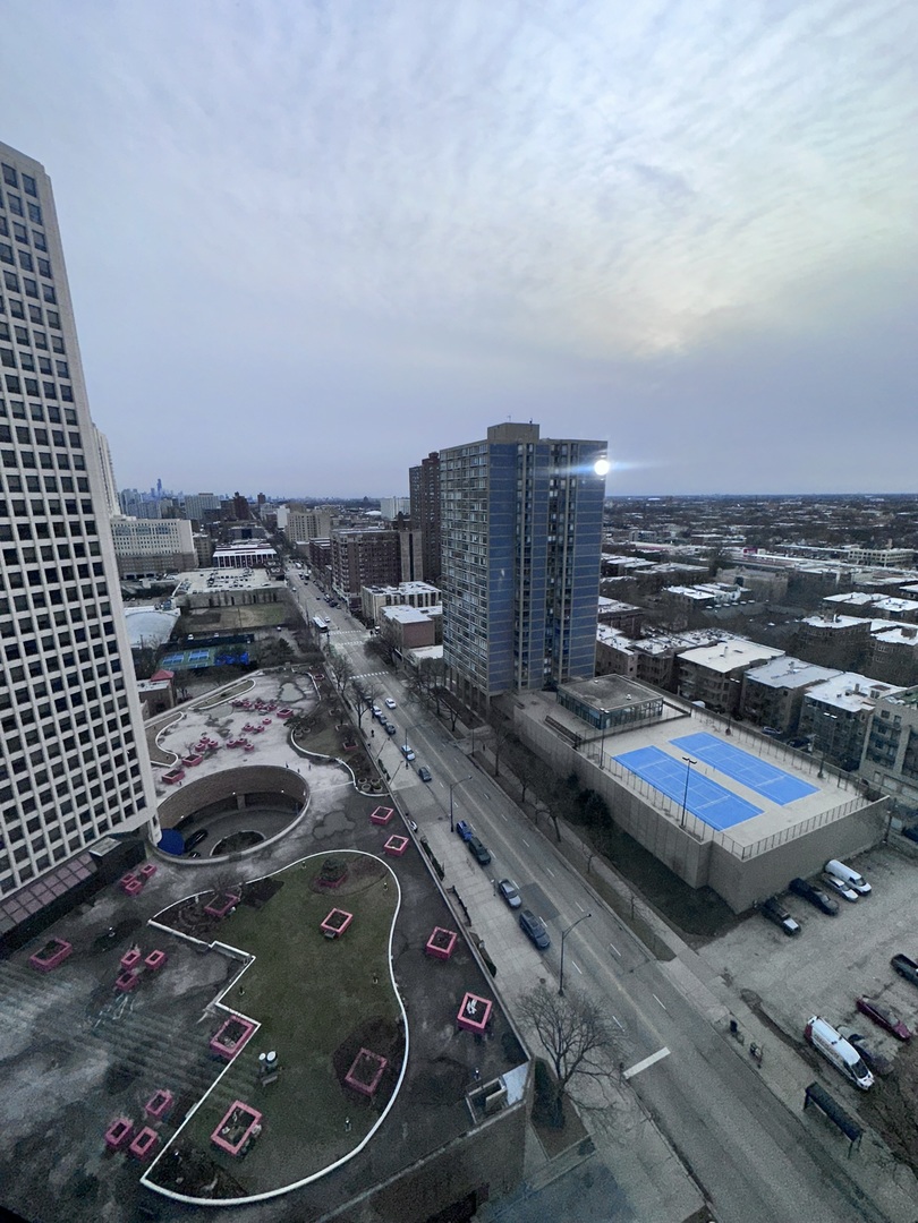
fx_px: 495
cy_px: 612
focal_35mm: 14
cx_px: 459
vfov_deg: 102.1
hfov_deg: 85.7
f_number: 2.2
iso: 32
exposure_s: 1/1125
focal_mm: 2.22
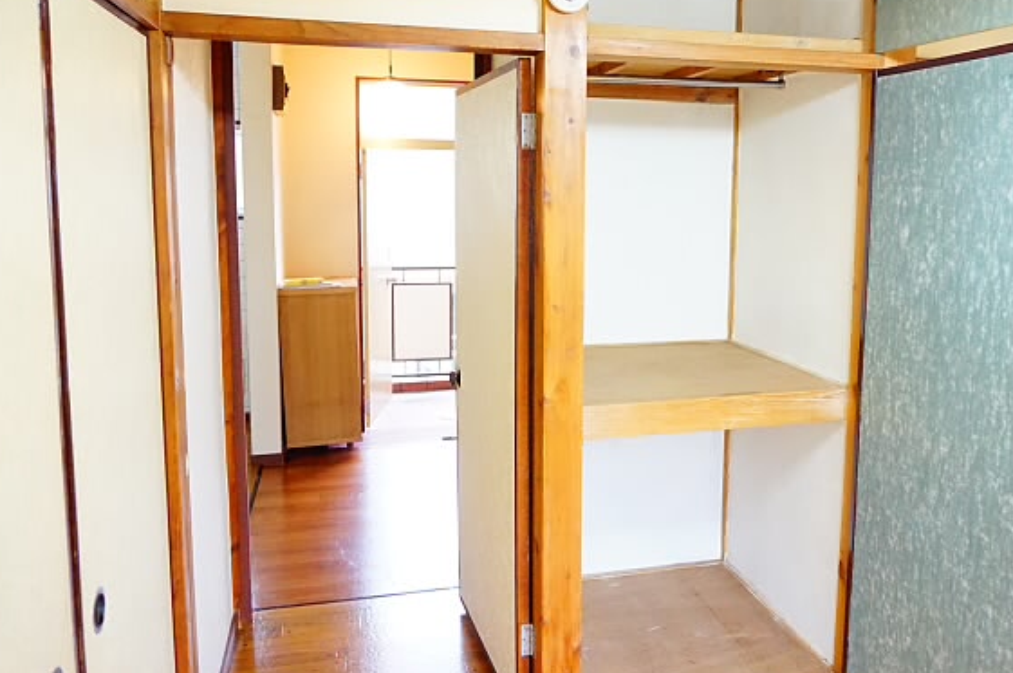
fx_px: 872
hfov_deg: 59.6
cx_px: 627
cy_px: 292
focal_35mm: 31
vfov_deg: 42.2
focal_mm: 16
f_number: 3.5
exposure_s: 1/160
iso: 3200
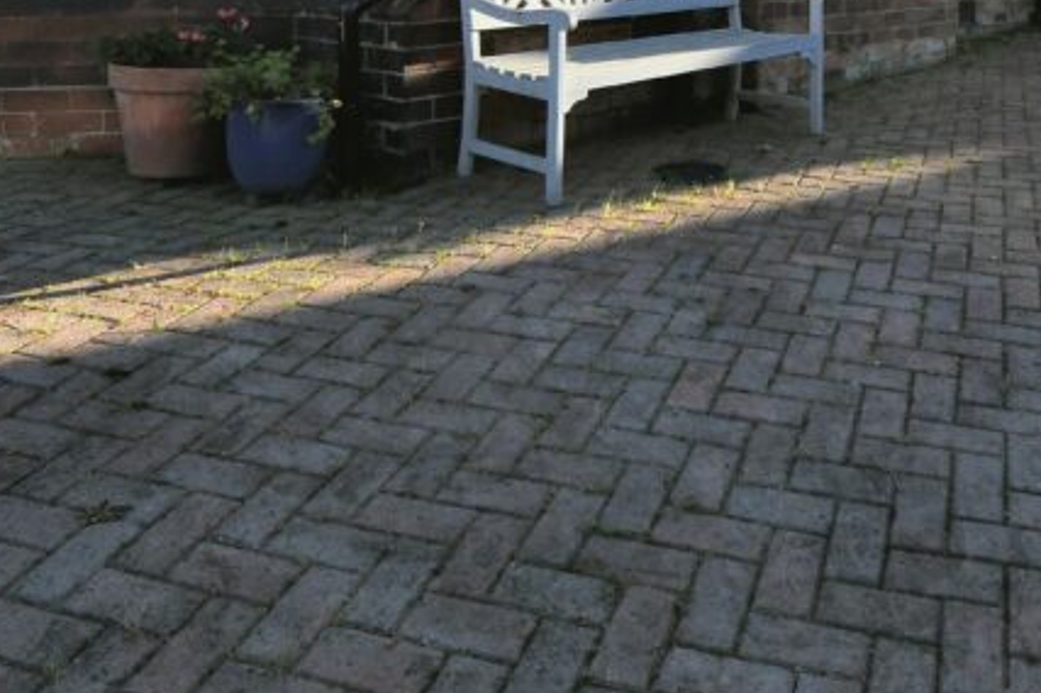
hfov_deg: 50.8
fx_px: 1040
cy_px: -102
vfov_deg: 31.8
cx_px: 787
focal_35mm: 36
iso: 560
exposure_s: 1/400
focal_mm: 10
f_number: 10
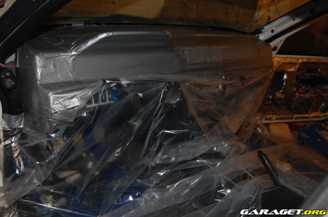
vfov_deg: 38.2
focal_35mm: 34
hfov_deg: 55.2
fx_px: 314
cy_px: 108
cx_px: 164
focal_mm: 23
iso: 400
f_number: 3.8
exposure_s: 1/60
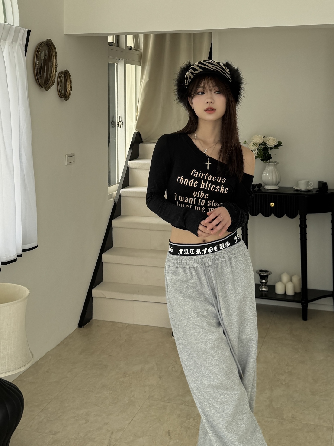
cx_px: 188
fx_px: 386
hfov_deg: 46.7
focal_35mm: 30
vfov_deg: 59.4
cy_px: 174
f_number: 1.78
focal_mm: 6.76
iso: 50
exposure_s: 1/544
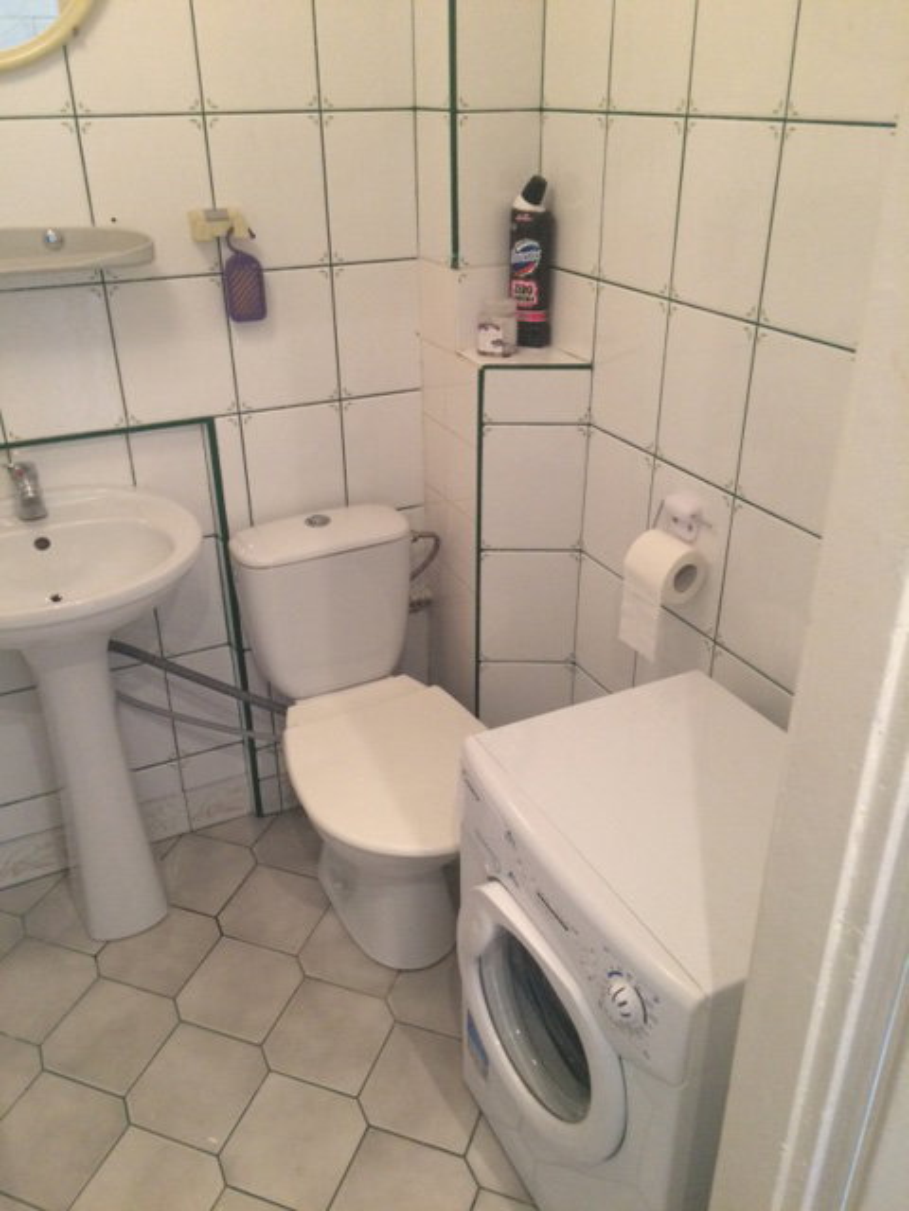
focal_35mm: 29
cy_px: 606
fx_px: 1015
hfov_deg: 48.2
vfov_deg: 61.7
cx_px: 454
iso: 200
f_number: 2.2
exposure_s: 1/33
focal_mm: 4.15
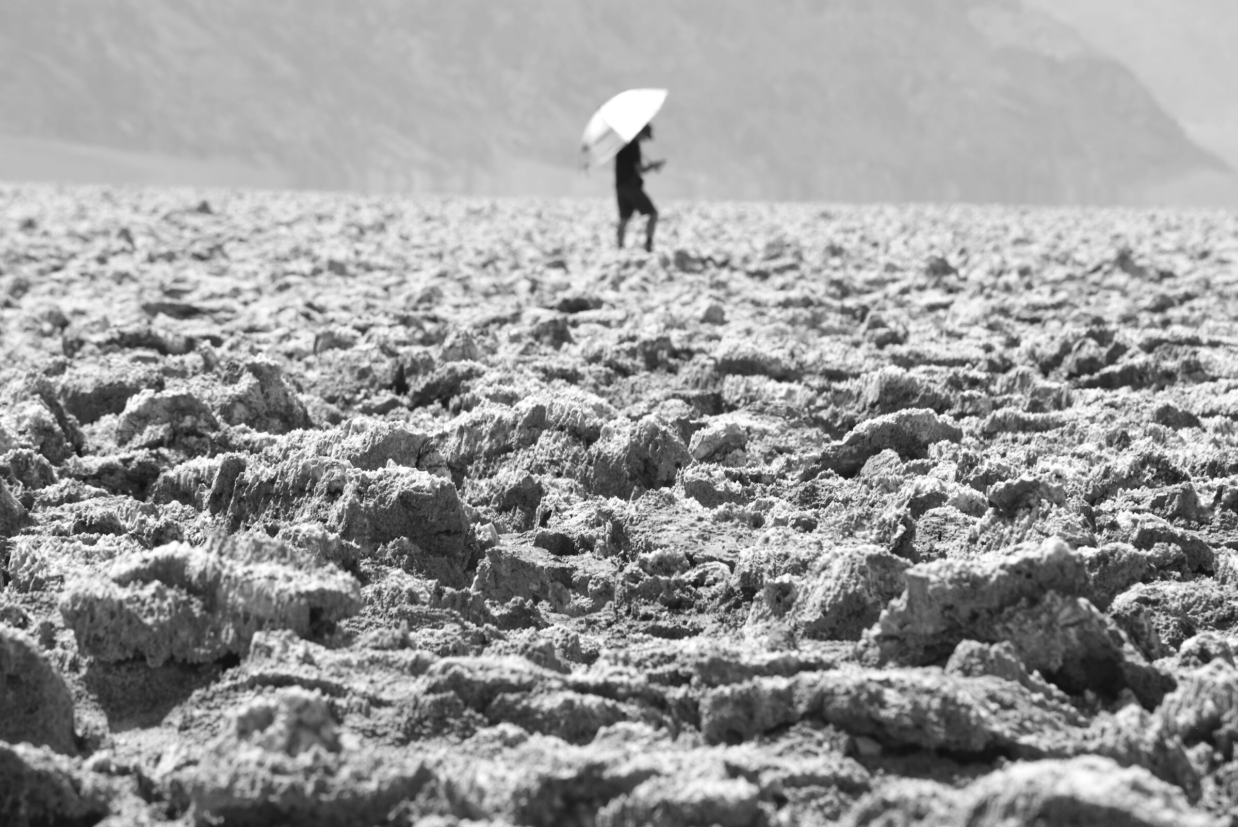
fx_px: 10320
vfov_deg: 4.6
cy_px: 414
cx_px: 619
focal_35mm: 300
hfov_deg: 6.9
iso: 360
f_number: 14
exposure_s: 1/320
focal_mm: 300
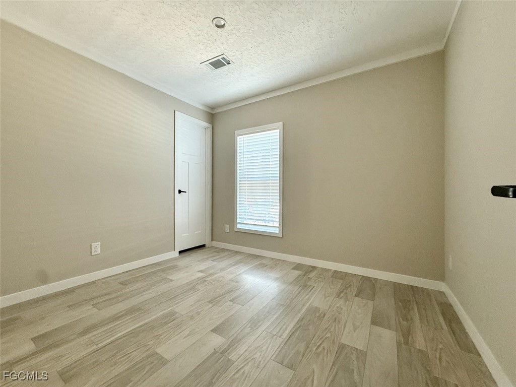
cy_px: 194
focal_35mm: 14
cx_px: 258
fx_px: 209
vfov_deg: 85.7
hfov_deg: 102.1
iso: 250
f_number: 2.2
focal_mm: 2.22
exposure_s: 1/71
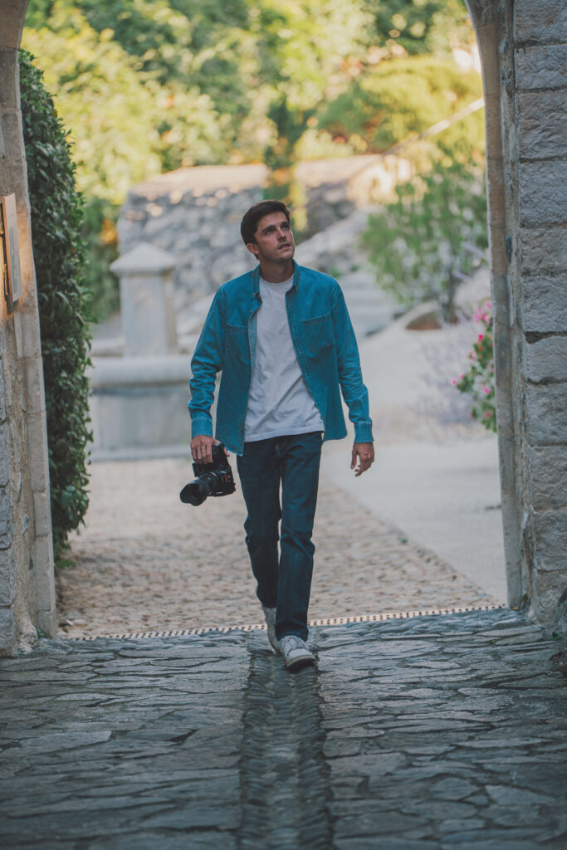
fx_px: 4038
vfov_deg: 12.0
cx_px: 284
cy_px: 425
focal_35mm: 171
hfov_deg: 8.0
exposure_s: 1/60
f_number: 2.8
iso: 50
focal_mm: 171
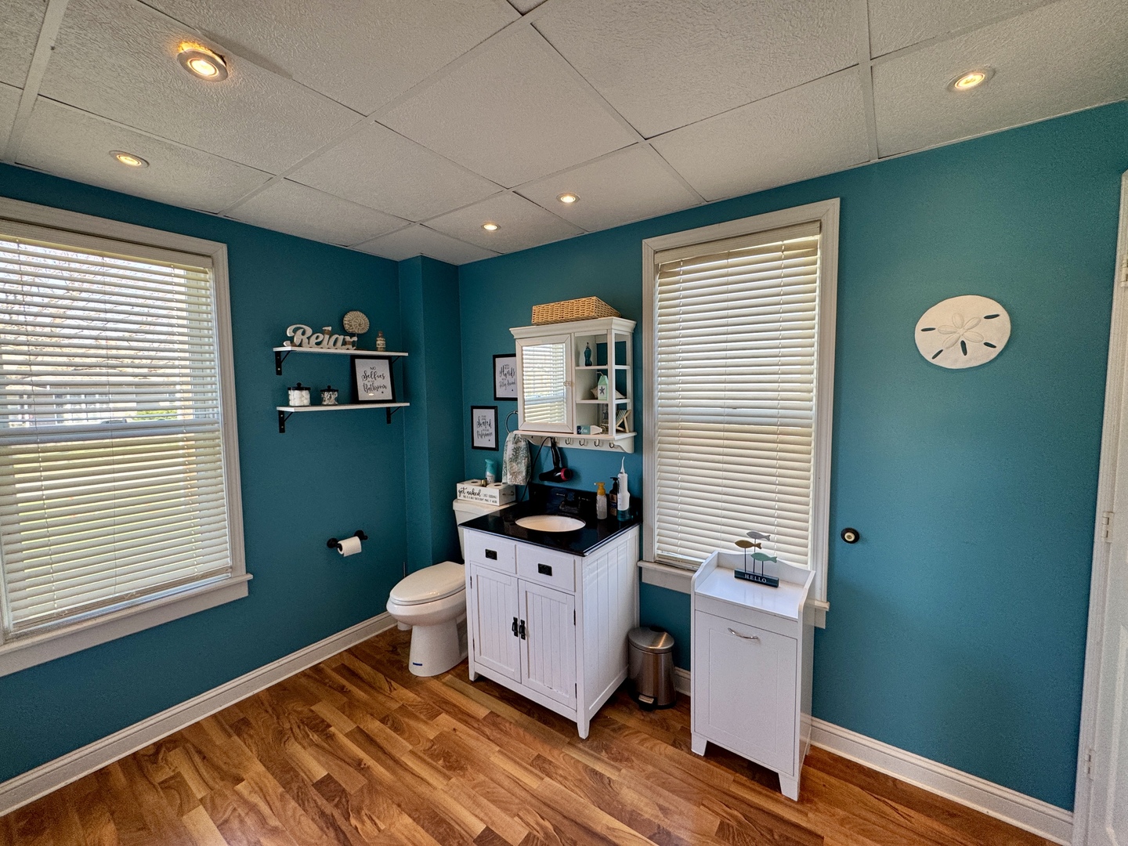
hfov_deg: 102.1
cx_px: 564
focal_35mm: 14
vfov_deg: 85.7
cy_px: 423
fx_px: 456
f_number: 2.2
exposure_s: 1/120
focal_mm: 2.22
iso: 125
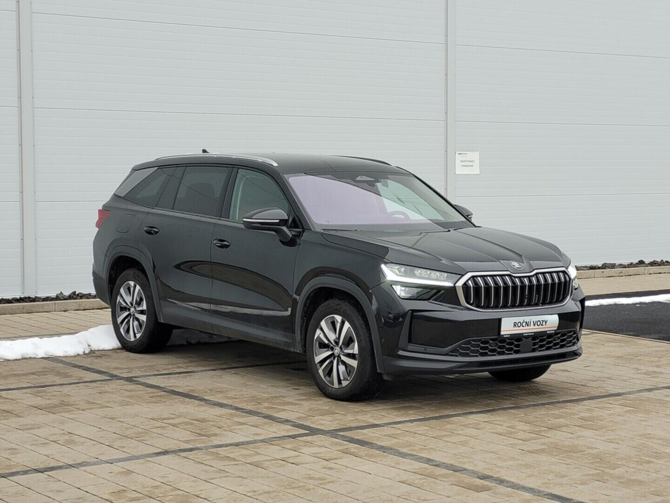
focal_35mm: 76
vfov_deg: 19.4
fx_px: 1471
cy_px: 252
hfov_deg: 25.7
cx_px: 335
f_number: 2.4
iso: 32
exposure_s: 1/100
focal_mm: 7.12
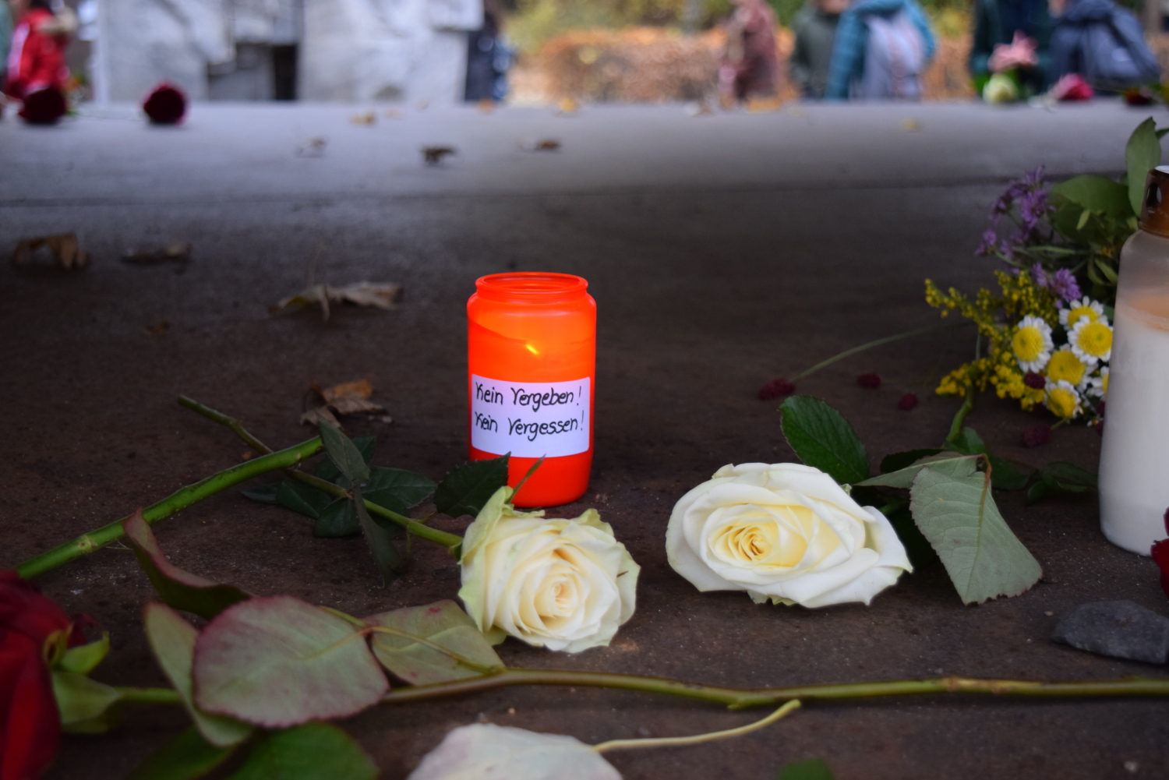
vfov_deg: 26.5
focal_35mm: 51
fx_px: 1656
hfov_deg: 38.9
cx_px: 584
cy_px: 390
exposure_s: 1/60
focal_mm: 34
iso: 1000
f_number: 4.5
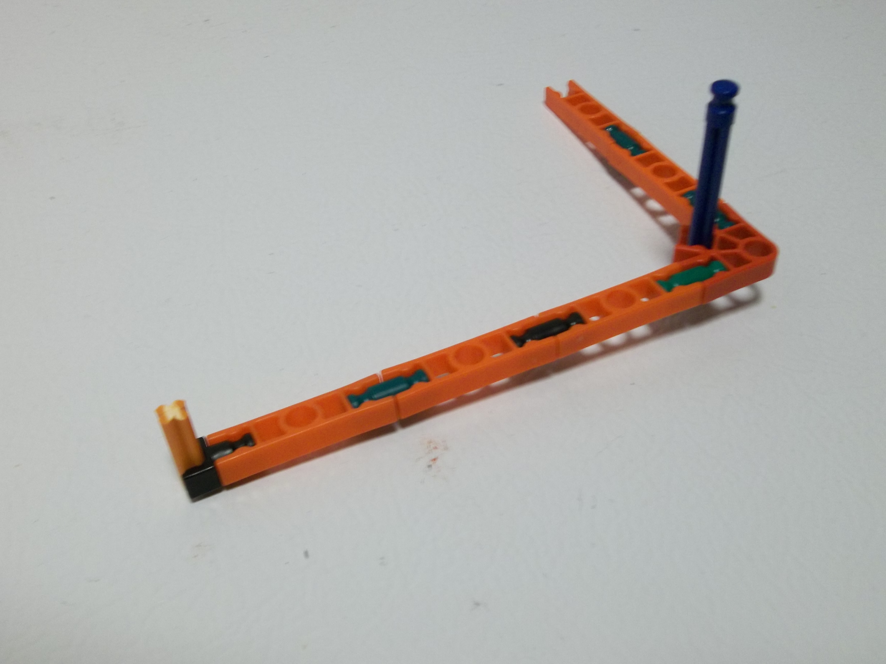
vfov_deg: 38.7
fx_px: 947
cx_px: 443
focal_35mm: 37
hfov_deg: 50.1
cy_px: 332
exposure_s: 1/10
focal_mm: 6.6
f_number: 4
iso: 160
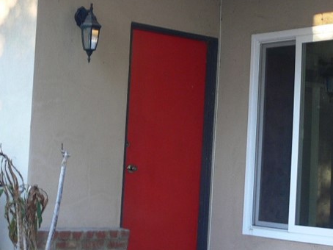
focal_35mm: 79
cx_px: 45
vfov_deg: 18.6
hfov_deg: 24.2
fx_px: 760
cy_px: 76
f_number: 2.8
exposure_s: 1/30
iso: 80
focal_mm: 7.4
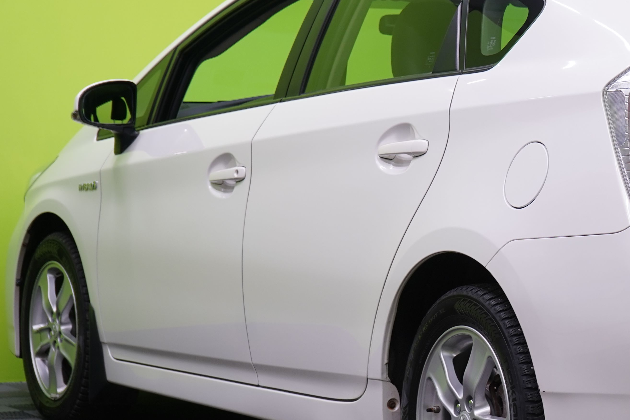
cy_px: 145
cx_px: 616
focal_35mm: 137
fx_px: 2397
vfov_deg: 10.0
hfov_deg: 14.7
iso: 400
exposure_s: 1/30
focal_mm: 60
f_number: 5.6
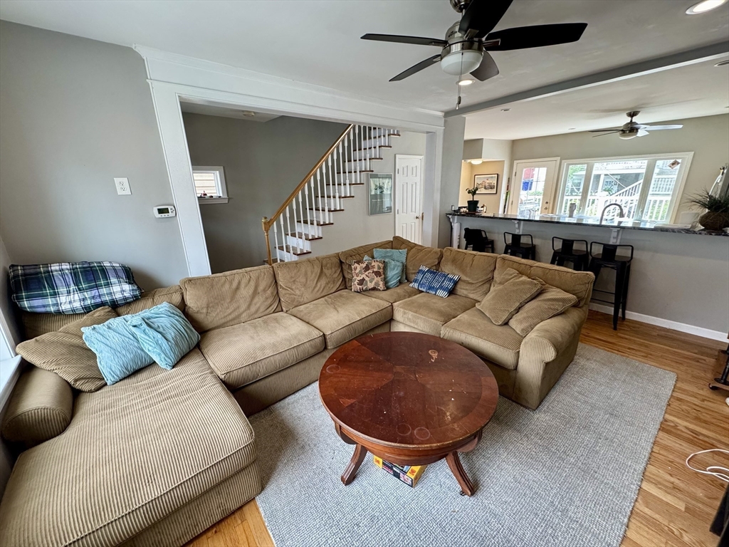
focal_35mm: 14
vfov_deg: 85.7
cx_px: 364
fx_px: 295
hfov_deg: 102.1
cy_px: 274
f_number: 2.2
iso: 250
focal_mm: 2.22
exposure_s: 1/60
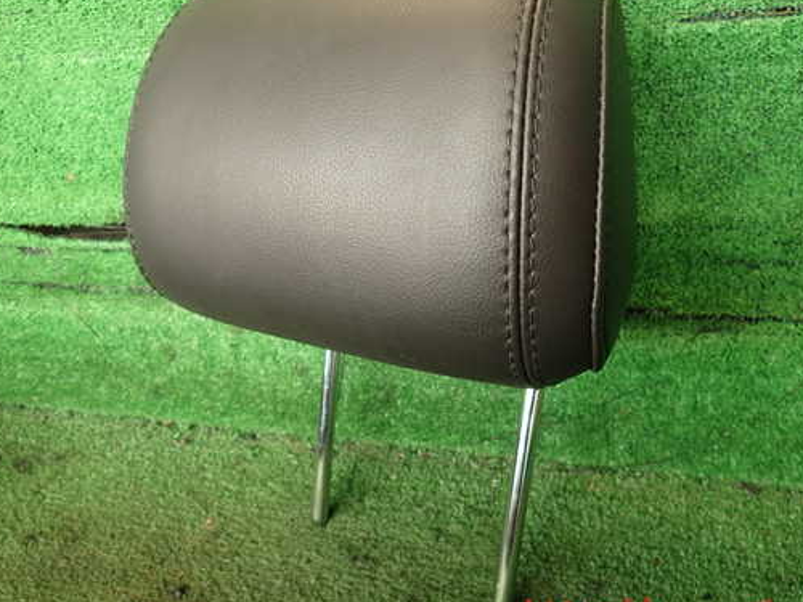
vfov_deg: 46.7
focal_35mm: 30
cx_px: 406
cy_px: 275
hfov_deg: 60.0
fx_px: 696
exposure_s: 1/60
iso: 160
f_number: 2
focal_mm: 4.5
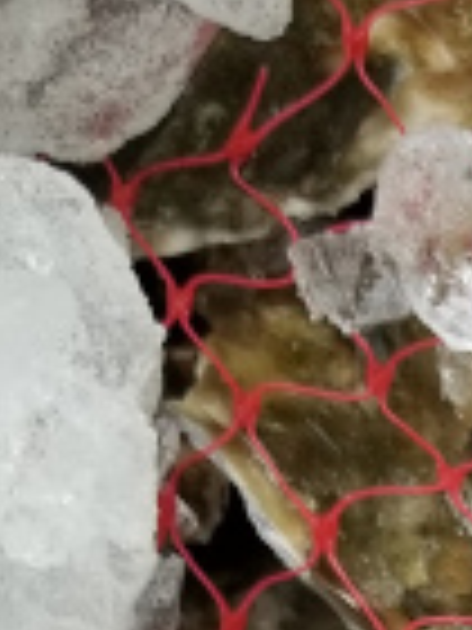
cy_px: 1364
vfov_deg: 13.1
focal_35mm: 125
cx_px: 841
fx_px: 2273
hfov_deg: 11.1
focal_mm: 4.25
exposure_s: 1/120
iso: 100
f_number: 1.7
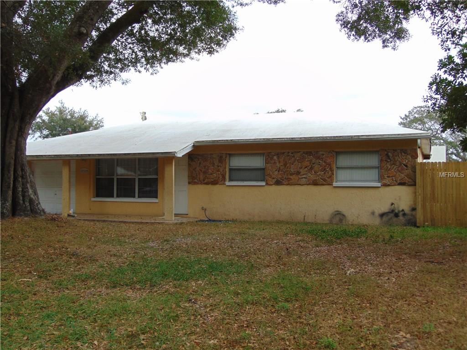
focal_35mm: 35
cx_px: 234
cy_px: 175
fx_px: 472
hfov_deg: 52.6
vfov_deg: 40.7
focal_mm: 6.3
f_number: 3.2
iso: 80
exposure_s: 1/400
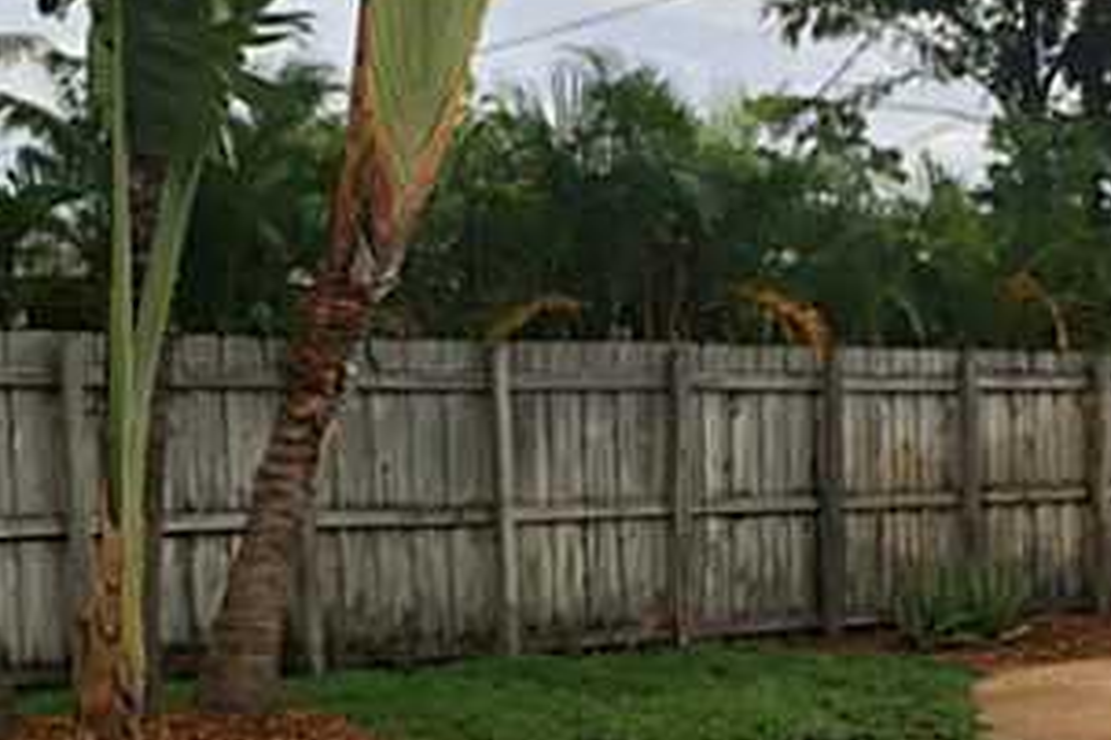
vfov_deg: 16.8
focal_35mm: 80
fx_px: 2467
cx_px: 581
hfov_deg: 25.4
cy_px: 641
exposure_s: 1/1041
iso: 32
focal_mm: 4.15
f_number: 2.2
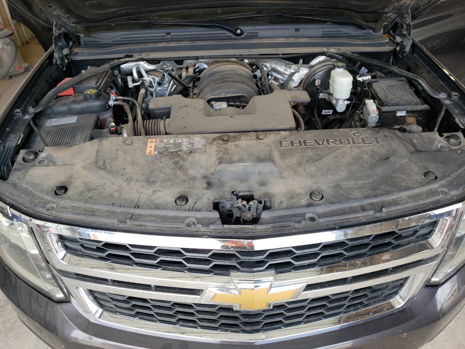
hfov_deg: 67.3
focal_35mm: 26
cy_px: 174
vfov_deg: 53.1
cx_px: 232
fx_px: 349
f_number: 1.5
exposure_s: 1/196
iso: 50
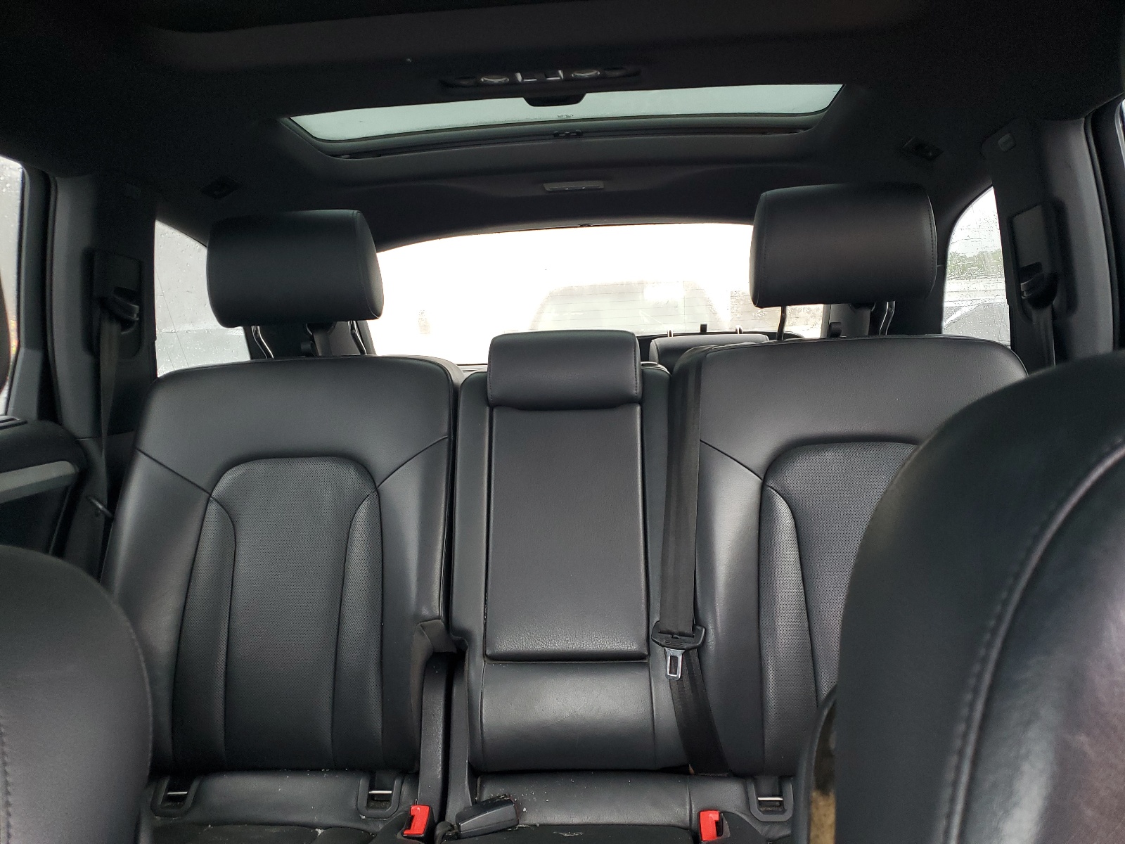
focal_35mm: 26
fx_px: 845
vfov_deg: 53.1
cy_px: 422
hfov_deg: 67.3
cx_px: 562
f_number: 1.5
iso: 90
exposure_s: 1/60.2
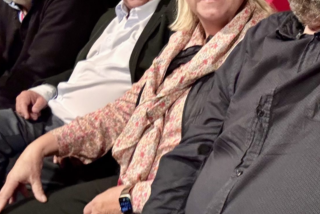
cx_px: 240
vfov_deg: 24.4
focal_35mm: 55
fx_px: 489
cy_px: 65
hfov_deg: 35.4
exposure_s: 1/33
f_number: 1.9
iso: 400
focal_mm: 2.69
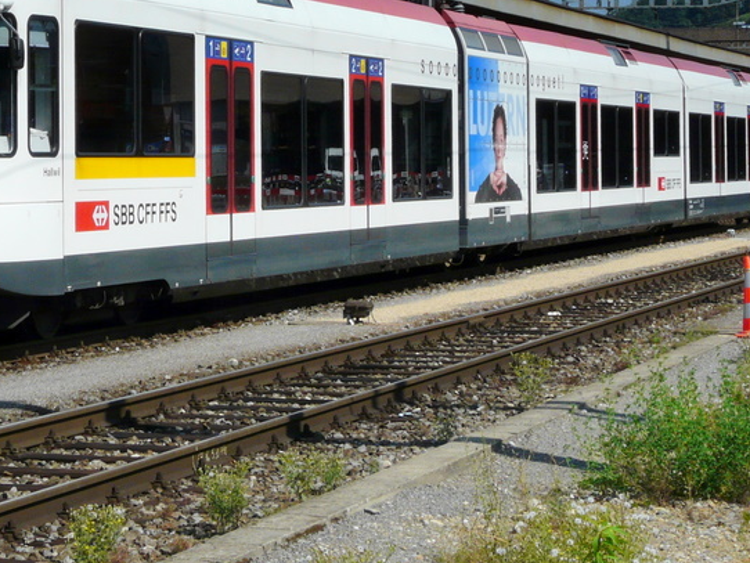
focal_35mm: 118
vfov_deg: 12.5
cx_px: 209
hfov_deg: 16.6
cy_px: 122
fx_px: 2558
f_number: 7.1
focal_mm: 10.5
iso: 100
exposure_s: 1/500
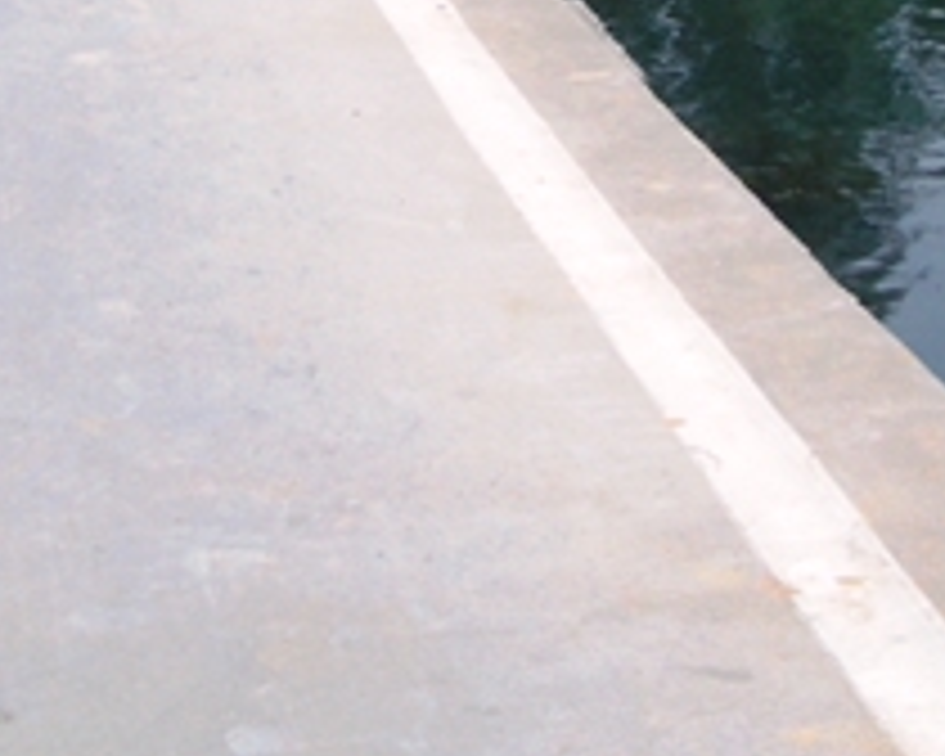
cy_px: -158
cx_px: 706
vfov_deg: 14.3
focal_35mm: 104
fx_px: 2909
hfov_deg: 18.3
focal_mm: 5.8
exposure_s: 1/320
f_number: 4.3
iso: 50
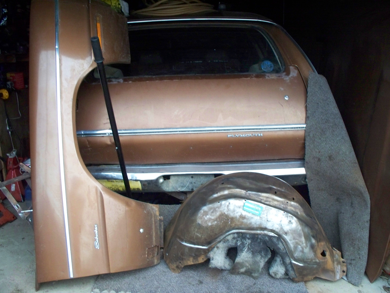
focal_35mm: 36
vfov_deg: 39.7
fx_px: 406
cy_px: 146
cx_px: 195
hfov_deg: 51.4
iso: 400
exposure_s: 1/60
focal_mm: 7.54
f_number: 2.8
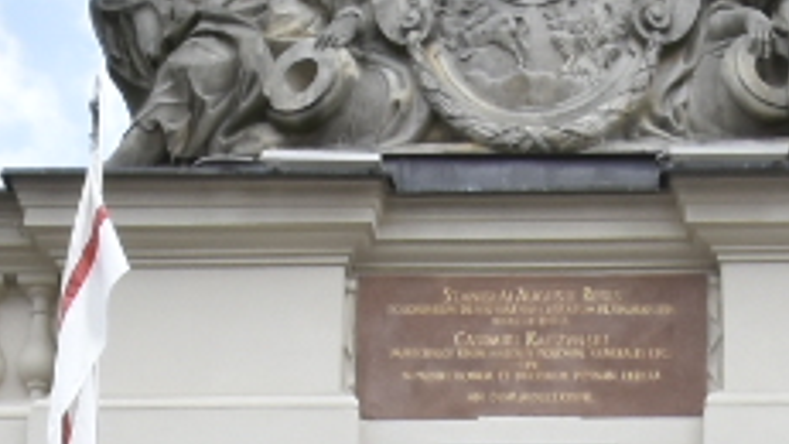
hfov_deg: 19.3
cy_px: 1247
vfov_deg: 9.2
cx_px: 577
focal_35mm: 110
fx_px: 2302
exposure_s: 1/160
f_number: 14
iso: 400
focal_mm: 10
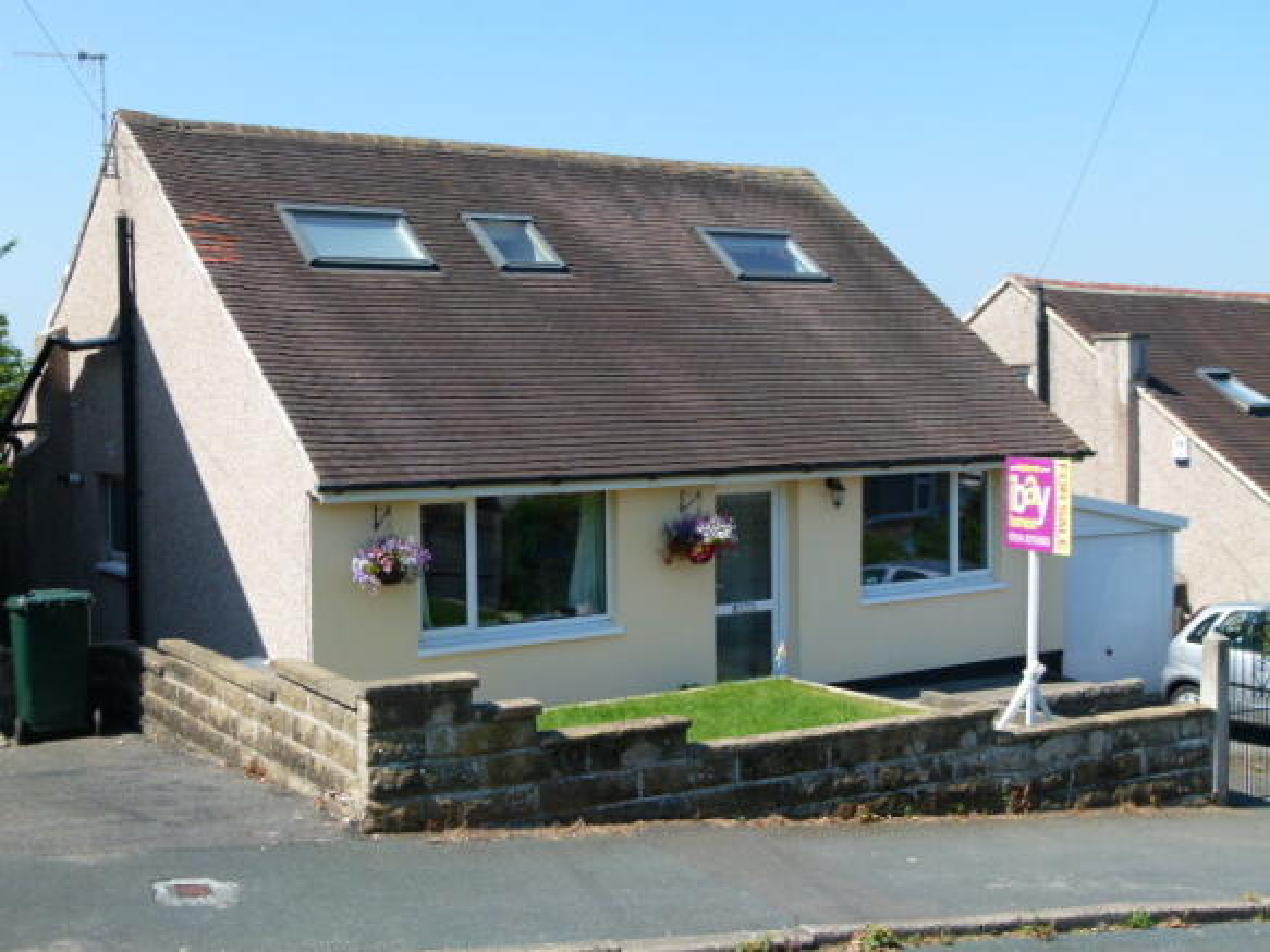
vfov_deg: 31.5
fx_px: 1687
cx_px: 635
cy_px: 476
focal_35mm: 46
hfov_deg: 41.2
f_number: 4
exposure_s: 1/640
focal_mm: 8.3
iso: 100
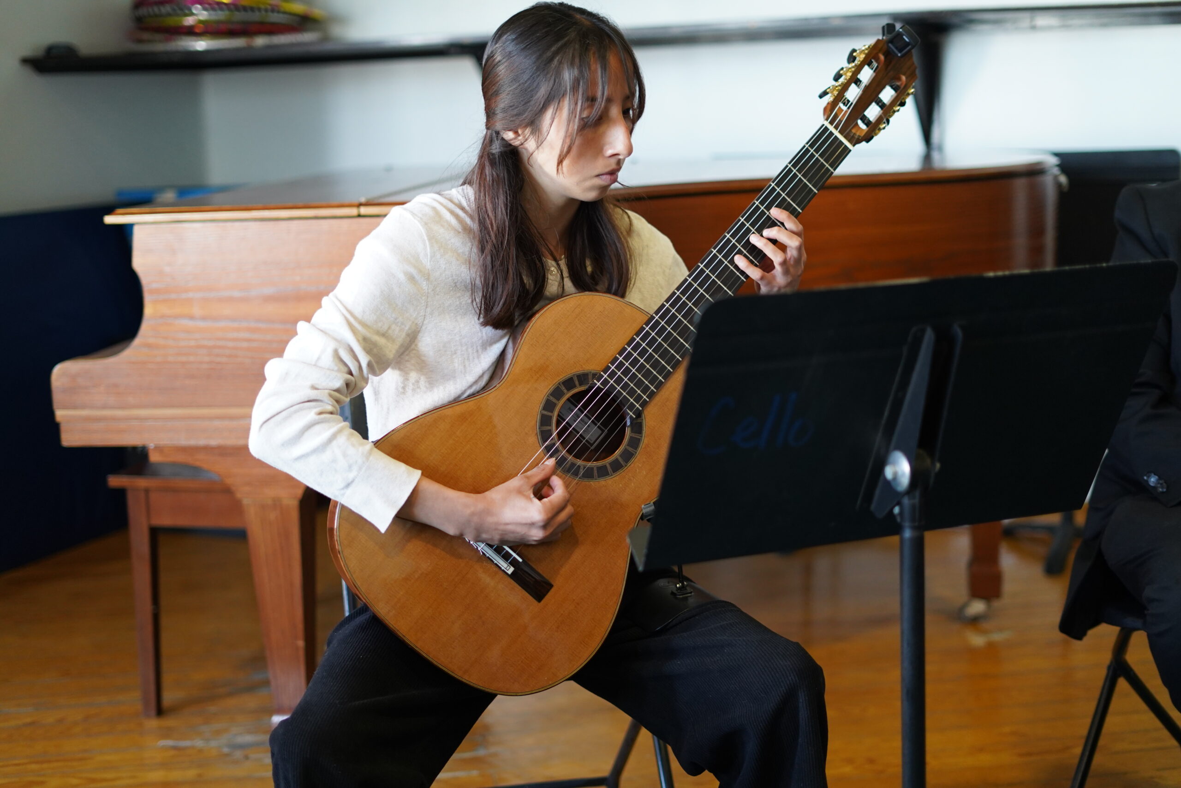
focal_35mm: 50
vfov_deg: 27.0
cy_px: 394
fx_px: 1640
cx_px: 590
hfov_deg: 39.6
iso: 1600
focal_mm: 50
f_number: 2
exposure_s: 1/160
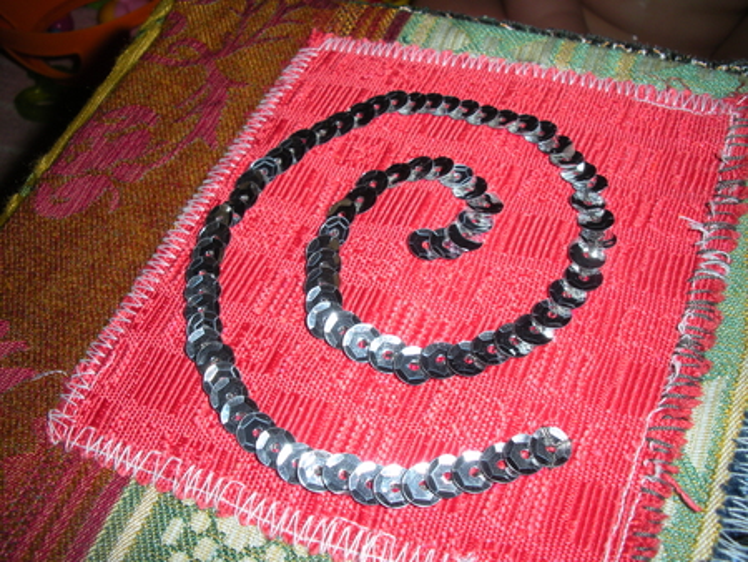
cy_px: 281
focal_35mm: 36
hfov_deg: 51.3
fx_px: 778
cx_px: 374
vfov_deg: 39.7
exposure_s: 1/60
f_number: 5.6
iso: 64
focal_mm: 6.3
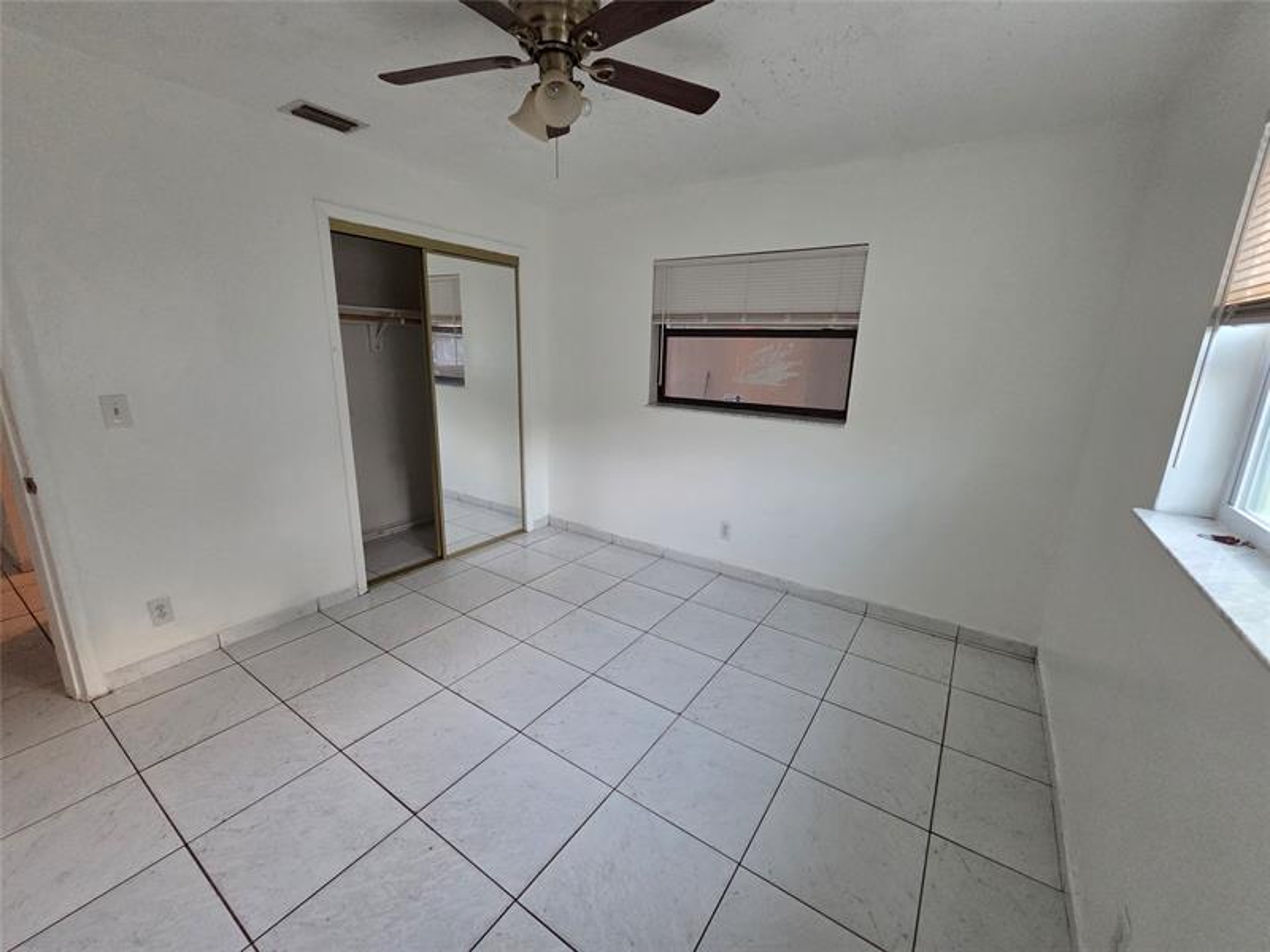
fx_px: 477
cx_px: 635
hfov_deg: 106.2
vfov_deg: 89.9
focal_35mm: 13
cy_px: 476
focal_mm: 2.2
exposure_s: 1/100
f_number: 2.2
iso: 640
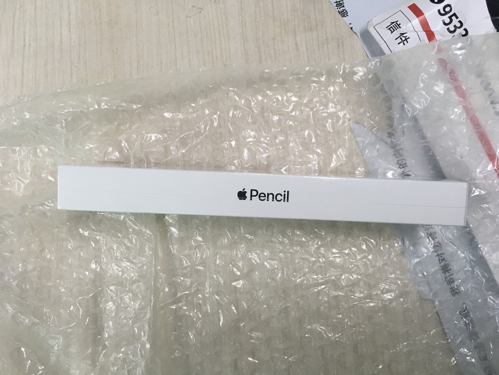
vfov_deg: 48.2
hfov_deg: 61.7
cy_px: 188
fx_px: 418
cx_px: 250
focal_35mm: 29
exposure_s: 1/33
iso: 50
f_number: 2.2
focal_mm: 4.15
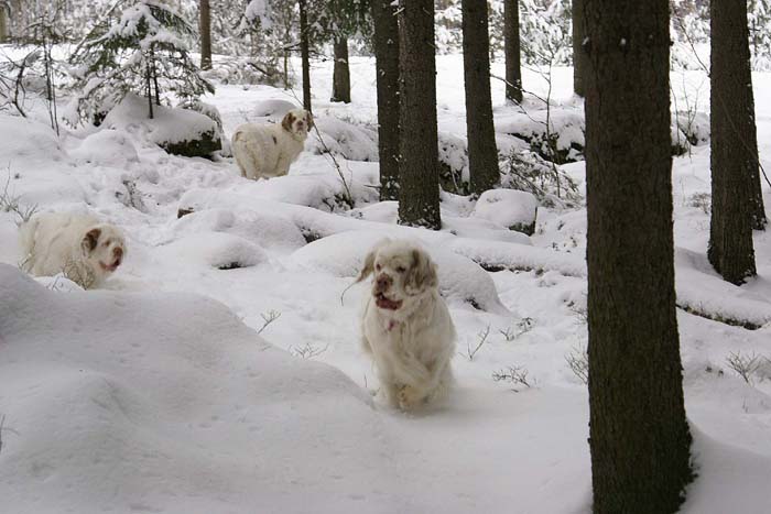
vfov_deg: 13.0
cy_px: 257
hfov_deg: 19.5
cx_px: 386
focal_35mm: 105
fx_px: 2249
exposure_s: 1/125
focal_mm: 70
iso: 200
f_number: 5.6
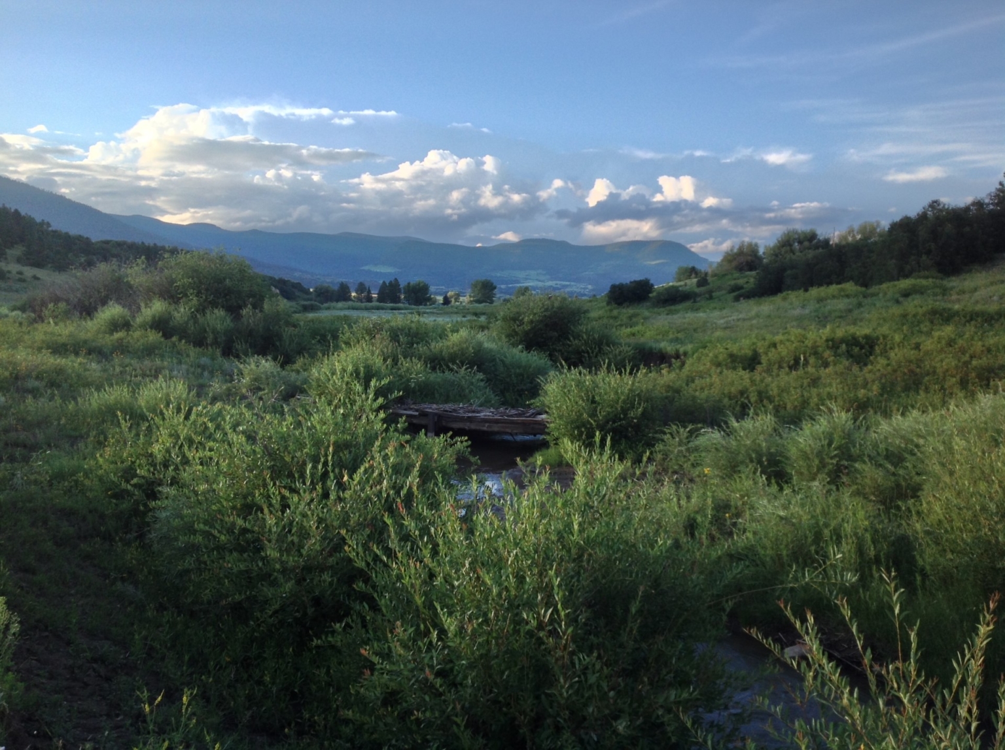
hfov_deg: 52.7
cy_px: 375
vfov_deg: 40.6
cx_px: 502
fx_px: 1015
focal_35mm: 35
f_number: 2.4
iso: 50
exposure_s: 1/444
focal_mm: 4.28
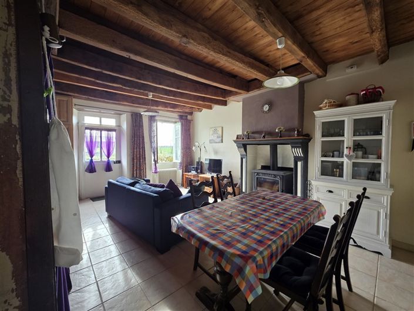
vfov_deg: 89.9
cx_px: 207
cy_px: 156
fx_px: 156
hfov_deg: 106.2
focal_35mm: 13
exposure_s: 1/60
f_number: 1.9
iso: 320
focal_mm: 2.2
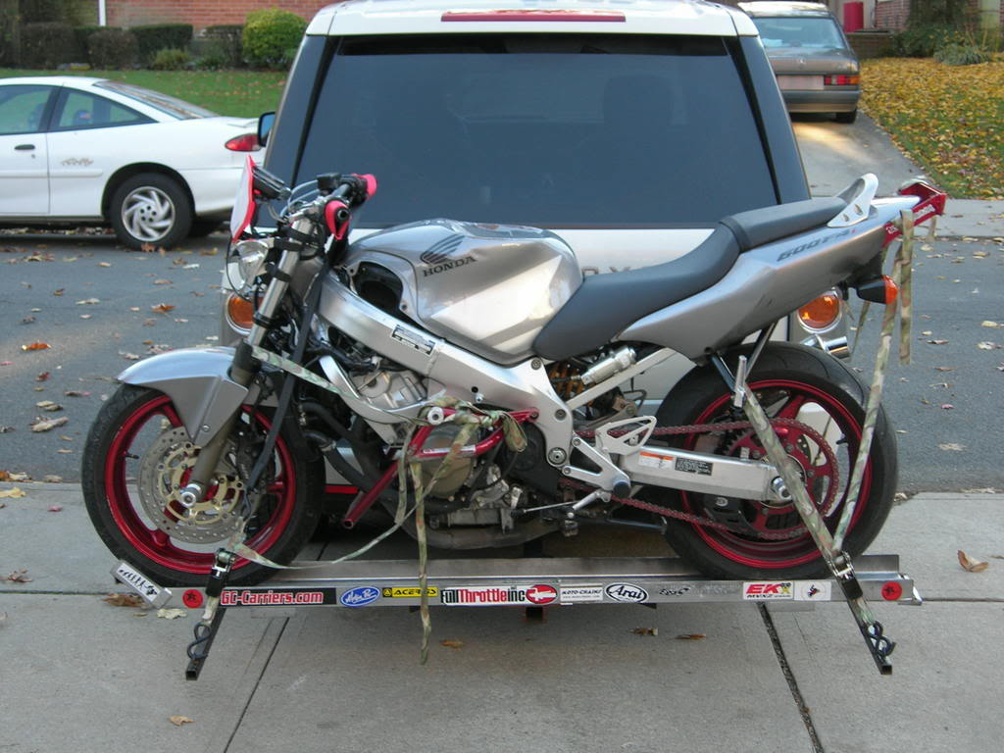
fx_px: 1769
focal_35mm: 61
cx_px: 502
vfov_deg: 24.0
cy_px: 376
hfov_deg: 31.7
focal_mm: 12.7
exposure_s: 1/55.6
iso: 64
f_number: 3.5
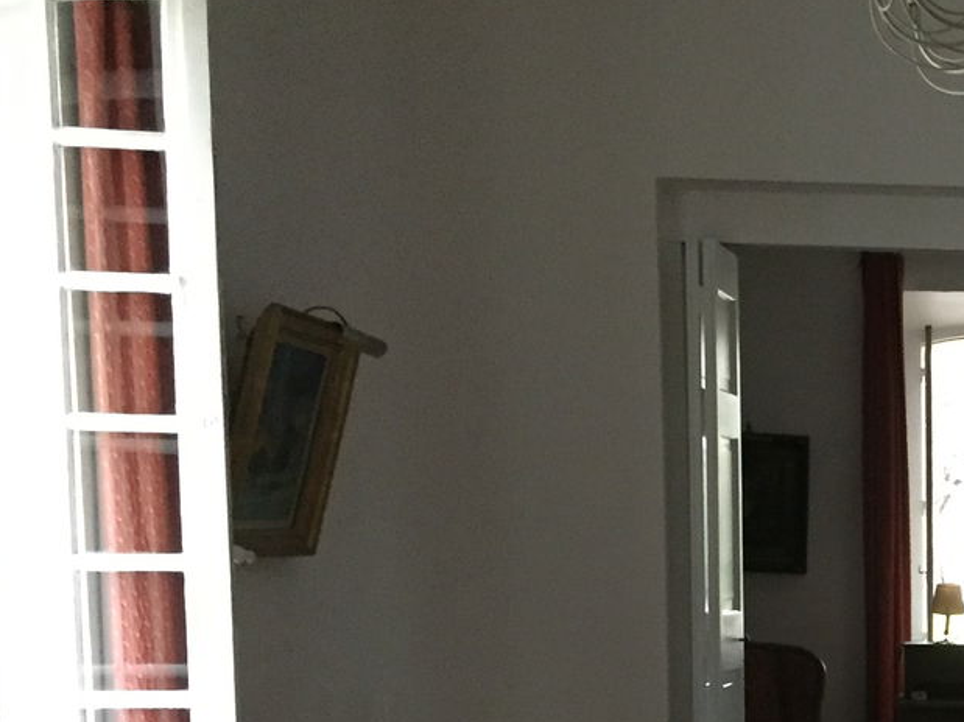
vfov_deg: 18.9
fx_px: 2088
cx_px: 1156
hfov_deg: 23.7
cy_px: 778
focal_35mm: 75
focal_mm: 4.15
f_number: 2.2
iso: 320
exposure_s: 1/17
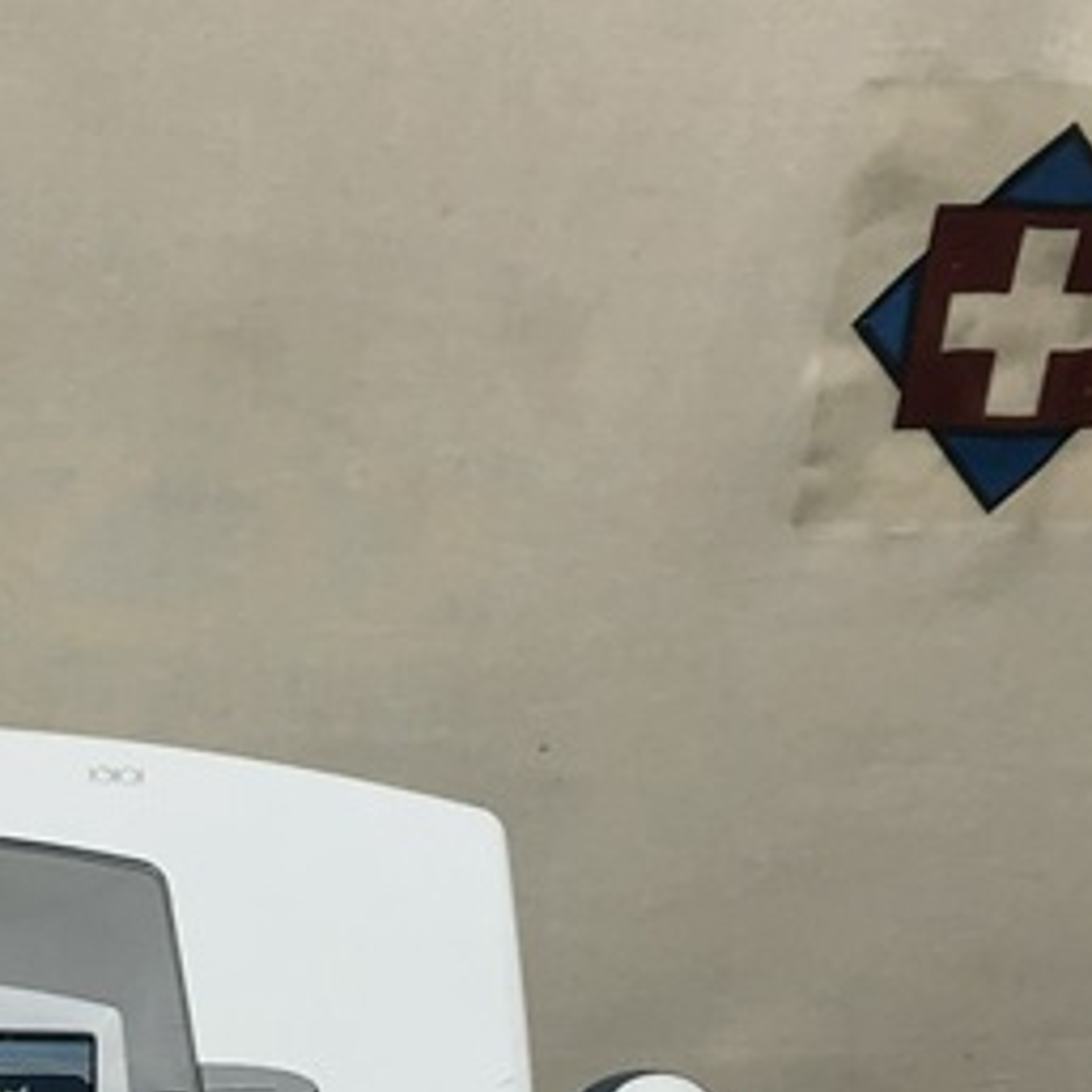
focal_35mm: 97
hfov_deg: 17.4
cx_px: -93
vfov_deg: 16.5
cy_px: 1564
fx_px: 3462
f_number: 1.8
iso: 50
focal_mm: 3.99
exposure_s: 1/120
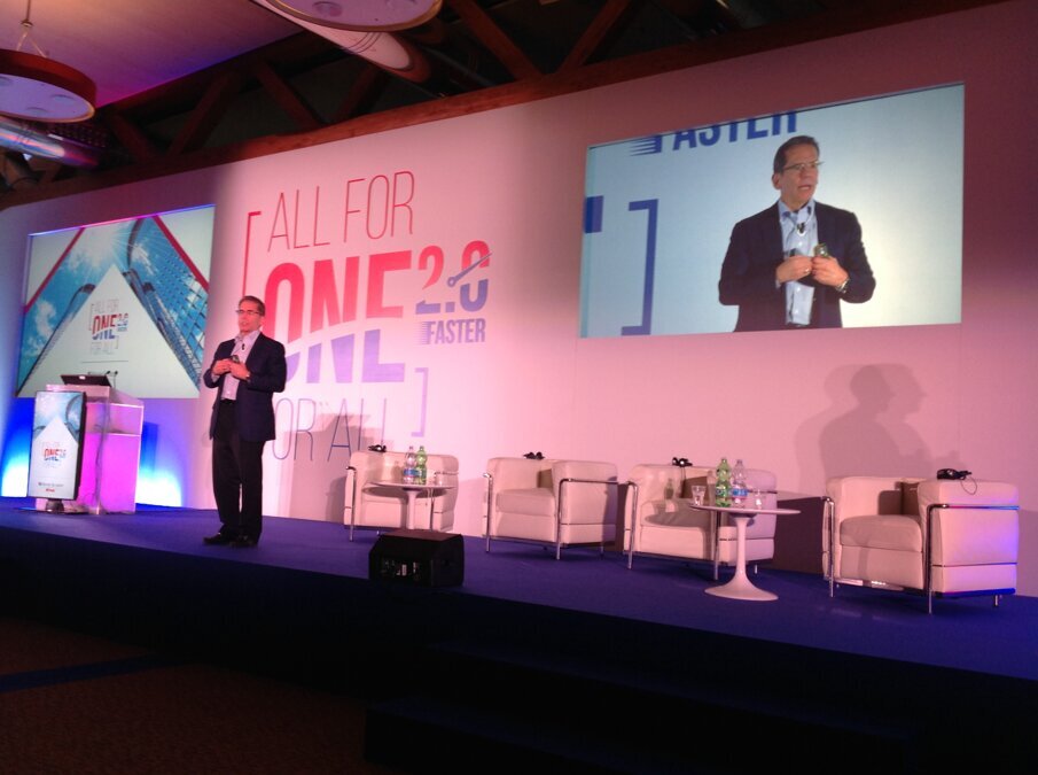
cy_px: 388
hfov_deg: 52.7
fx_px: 1047
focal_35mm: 35
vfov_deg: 40.6
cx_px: 519
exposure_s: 1/15
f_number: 2.4
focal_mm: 4.28
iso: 50
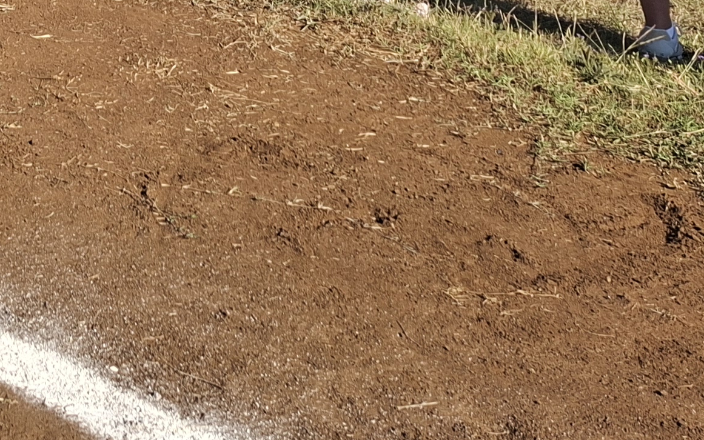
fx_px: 1612
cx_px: -169
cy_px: -403
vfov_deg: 13.6
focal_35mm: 84
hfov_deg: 22.5
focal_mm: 5.54
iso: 50
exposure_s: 1/1558
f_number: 1.8
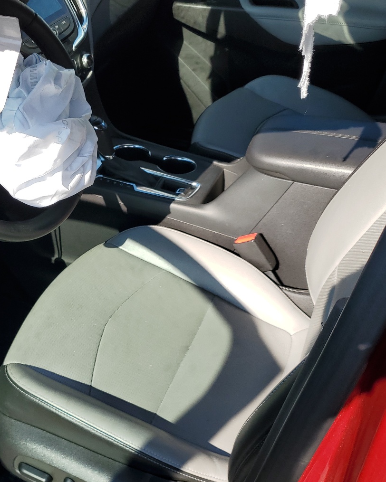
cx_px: 110
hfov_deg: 36.7
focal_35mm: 40
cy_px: 238
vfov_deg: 45.8
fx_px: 571
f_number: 1.5
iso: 50
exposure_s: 1/1429
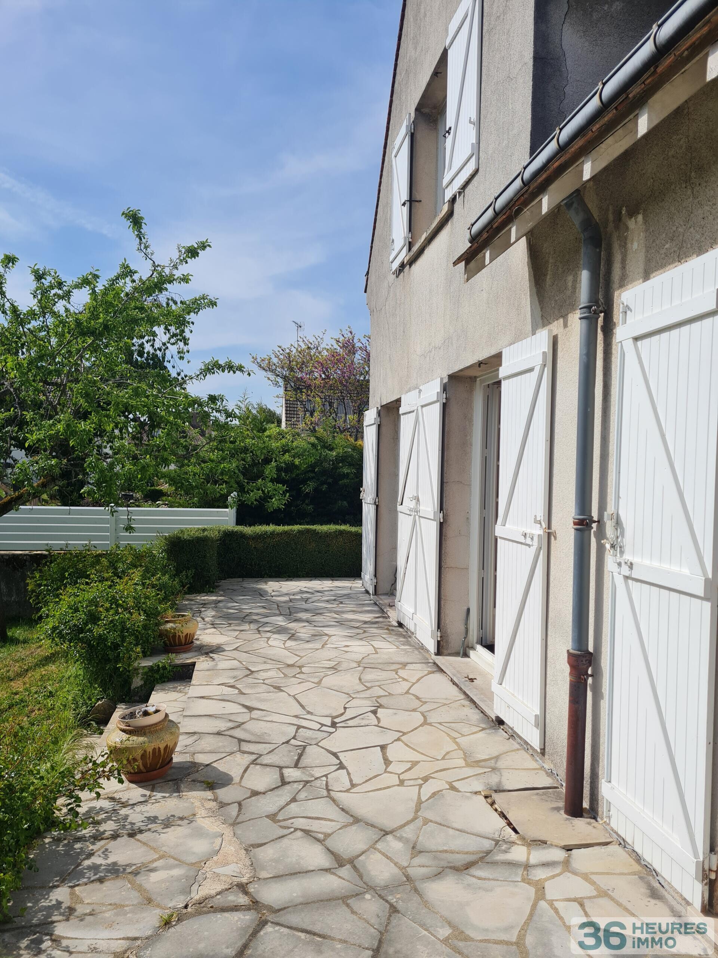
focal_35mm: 26
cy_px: 479
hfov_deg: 53.1
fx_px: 719
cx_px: 359
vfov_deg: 67.3
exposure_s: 1/3592
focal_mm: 5.4
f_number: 1.8
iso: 50
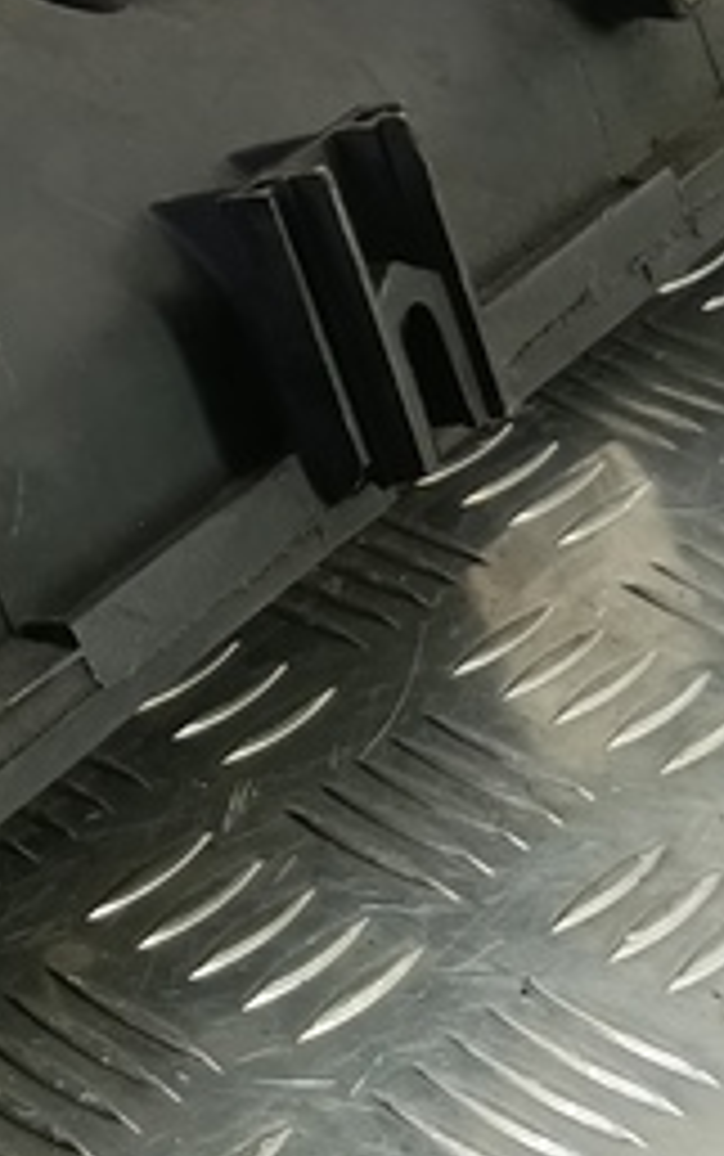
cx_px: -666
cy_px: 306
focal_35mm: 97
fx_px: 3057
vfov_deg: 21.2
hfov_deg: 12.2
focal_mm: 4.11
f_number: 1.6
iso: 214
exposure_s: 1/50
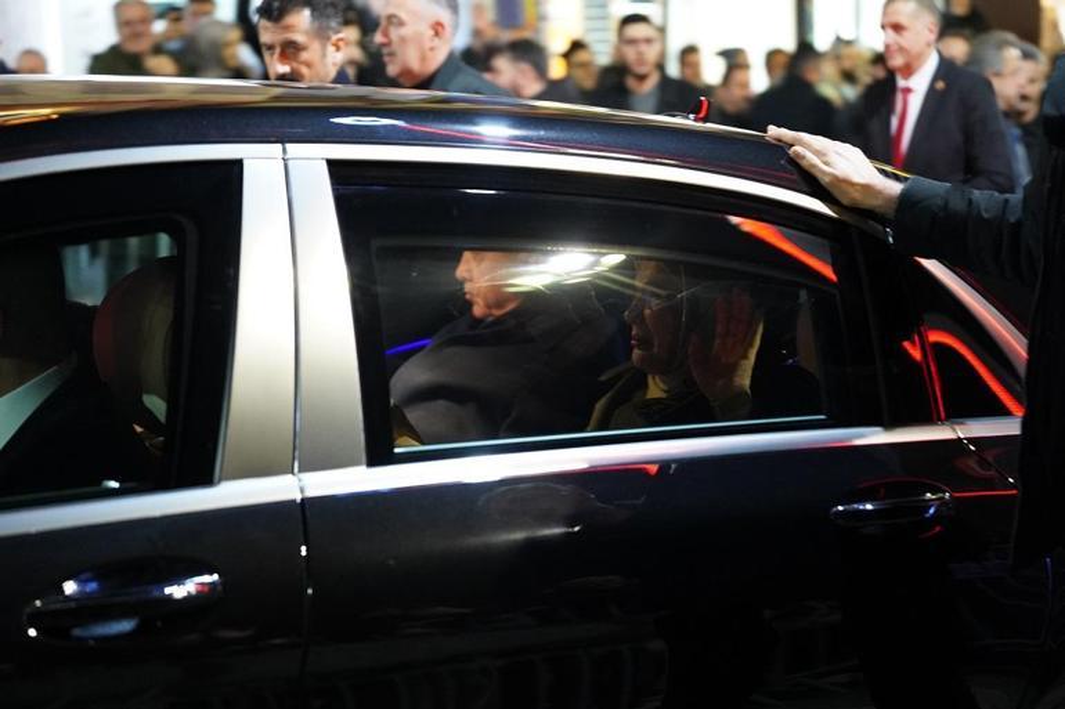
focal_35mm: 70
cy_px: 354
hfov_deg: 28.8
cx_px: 532
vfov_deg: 19.4
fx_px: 2070
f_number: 2.8
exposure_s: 1/80
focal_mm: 70
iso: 8000
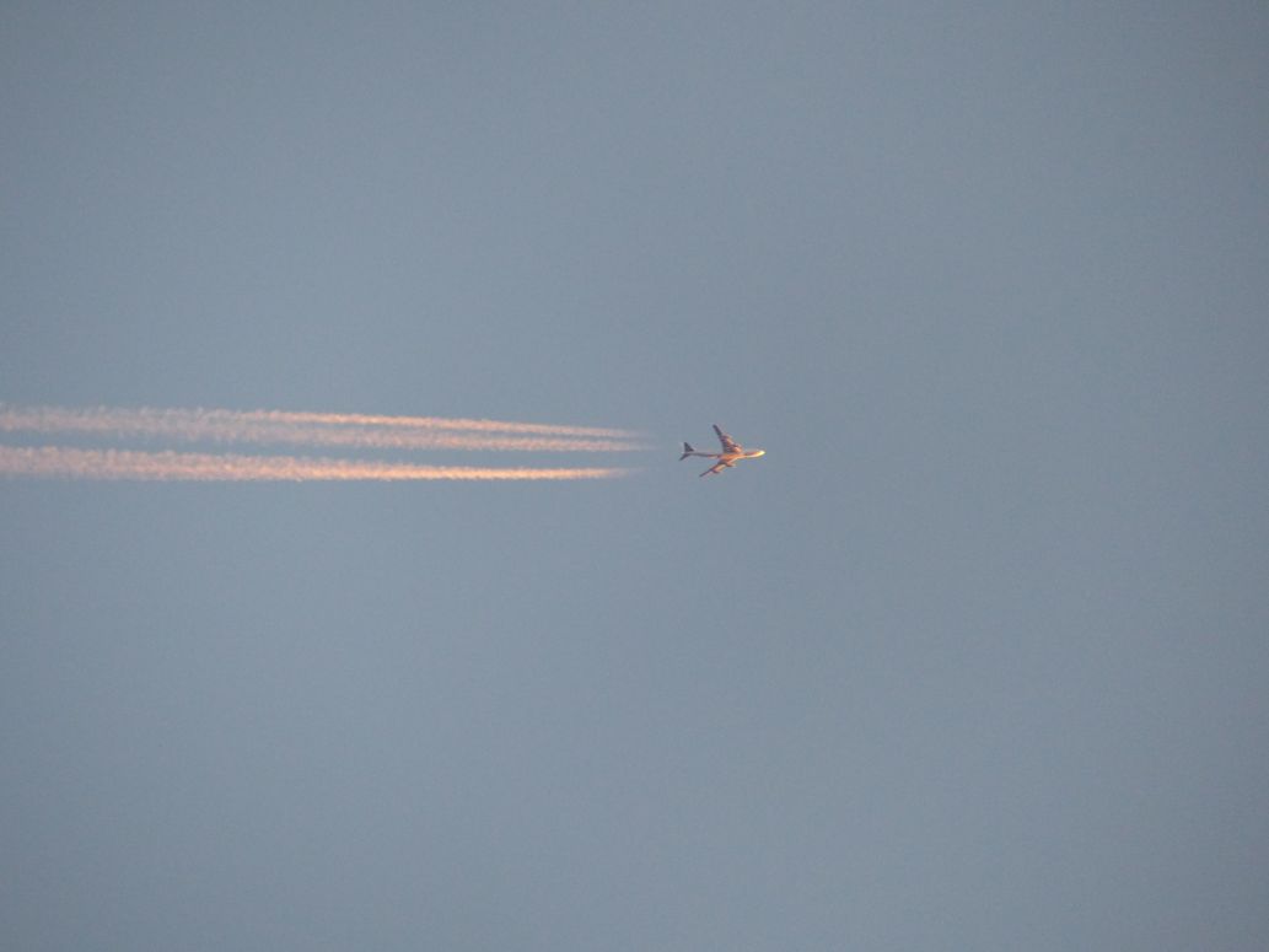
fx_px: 21998
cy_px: 476
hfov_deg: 3.3
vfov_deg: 2.5
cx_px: 634
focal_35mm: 600
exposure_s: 1/125
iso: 320
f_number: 2.8
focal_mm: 108
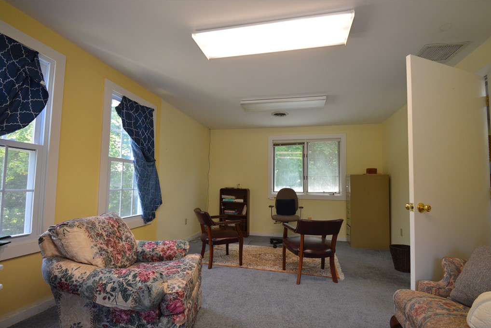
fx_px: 218
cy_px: 172
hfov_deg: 96.7
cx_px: 247
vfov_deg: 73.7
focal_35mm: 16
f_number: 4.5
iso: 450
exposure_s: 1/60
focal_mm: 10
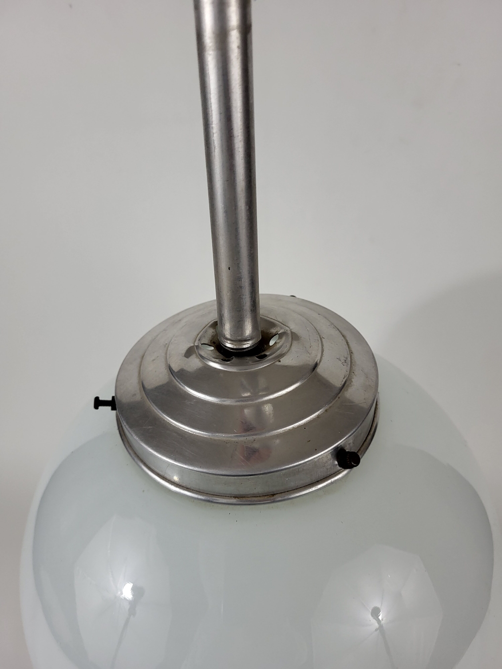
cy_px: 334
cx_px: 251
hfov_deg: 53.1
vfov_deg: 67.3
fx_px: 503
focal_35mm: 26
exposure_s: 1/100
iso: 160
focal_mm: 5.4
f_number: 1.8
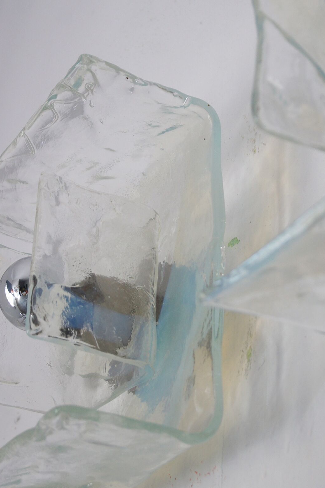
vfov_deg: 19.5
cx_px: 173
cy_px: 205
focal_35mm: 105
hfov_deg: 13.1
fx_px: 1417
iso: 400
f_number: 5.6
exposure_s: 1/80
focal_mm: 55
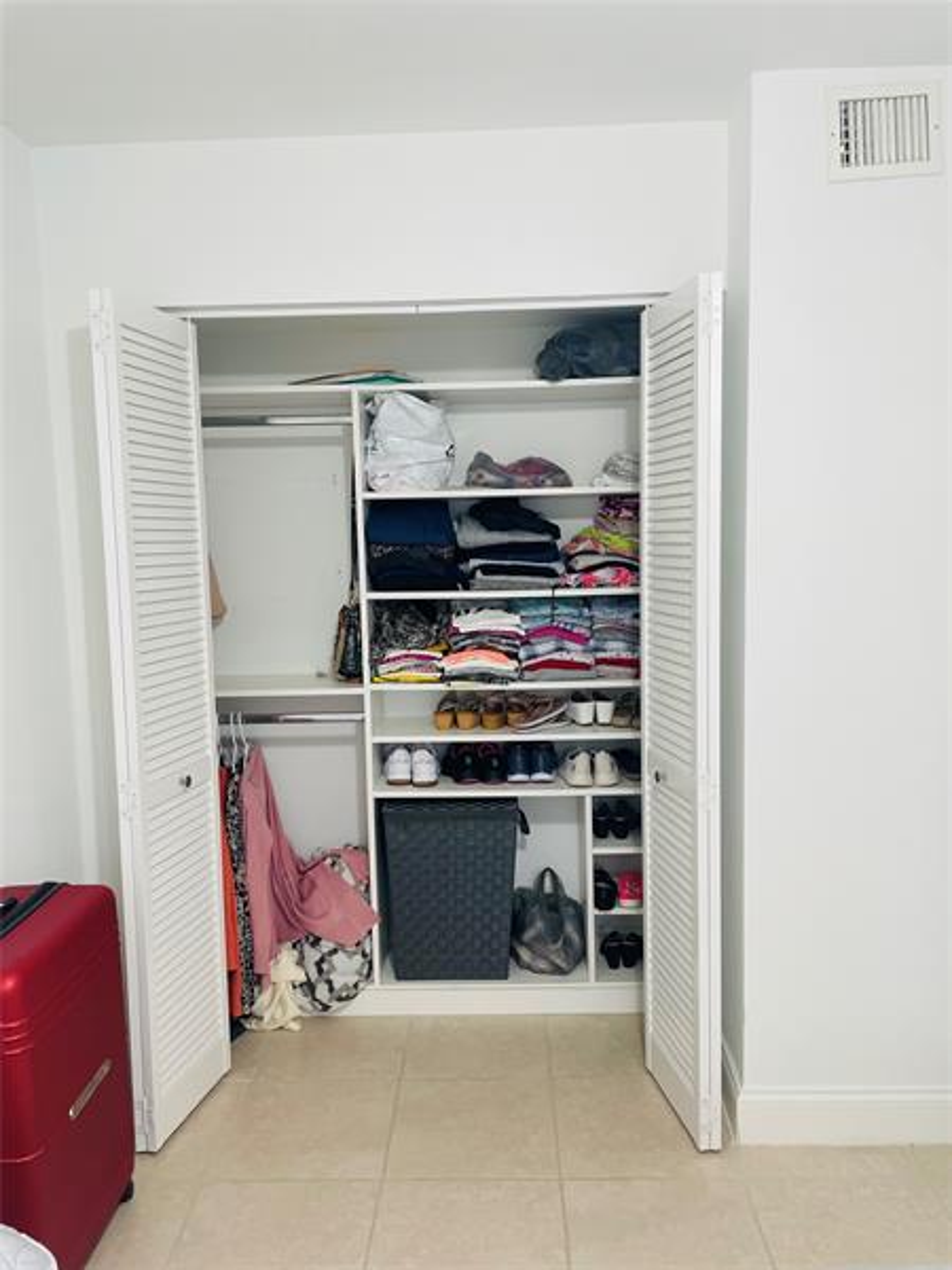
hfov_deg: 53.1
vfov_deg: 67.3
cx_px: 476
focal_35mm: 26
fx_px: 953
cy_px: 635
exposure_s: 1/120
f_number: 1.6
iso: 125
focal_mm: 4.2
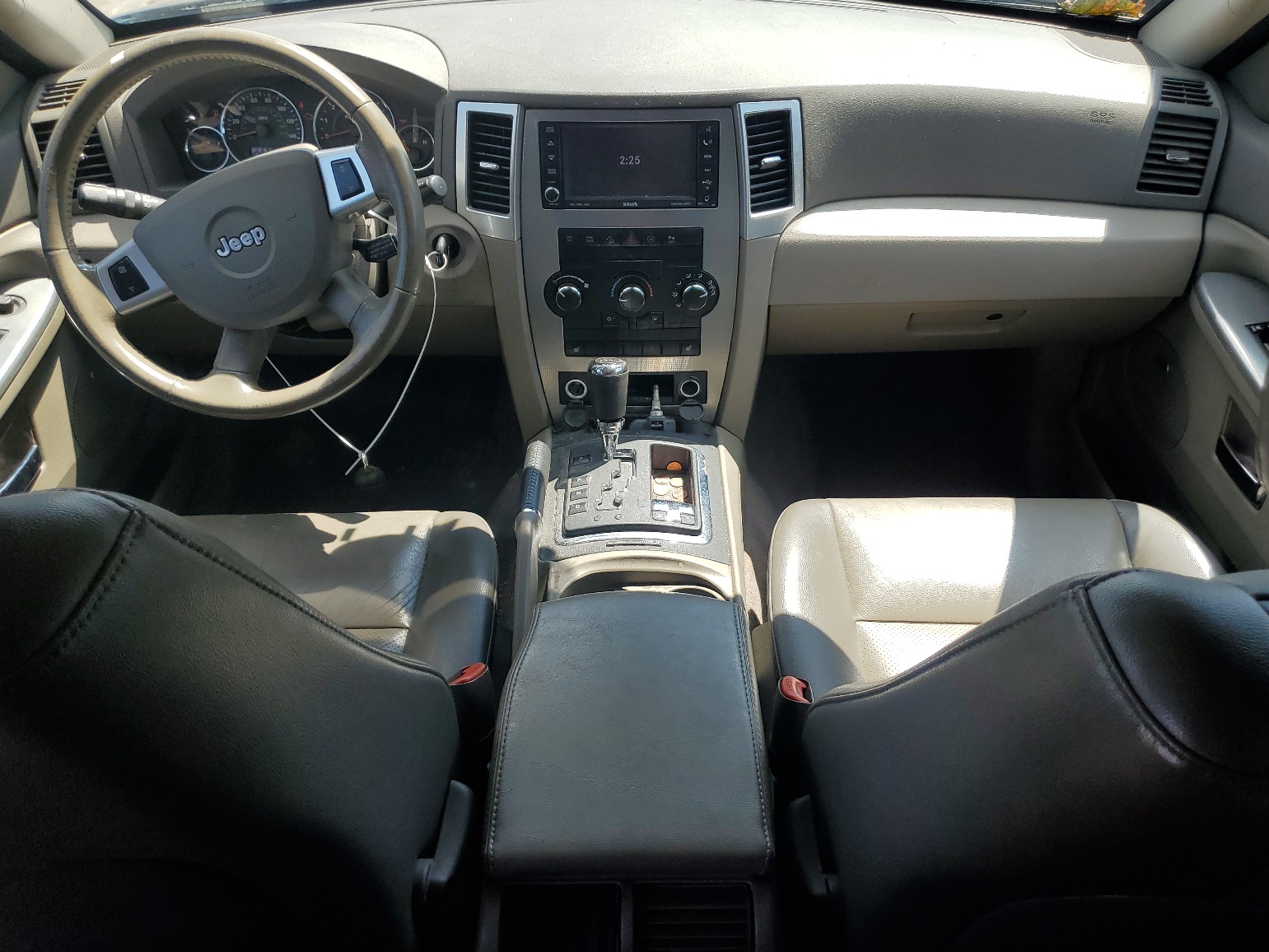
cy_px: 464
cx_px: 630
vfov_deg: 51.4
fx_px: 990
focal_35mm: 27
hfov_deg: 65.3
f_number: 1.5
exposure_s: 1/833
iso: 50
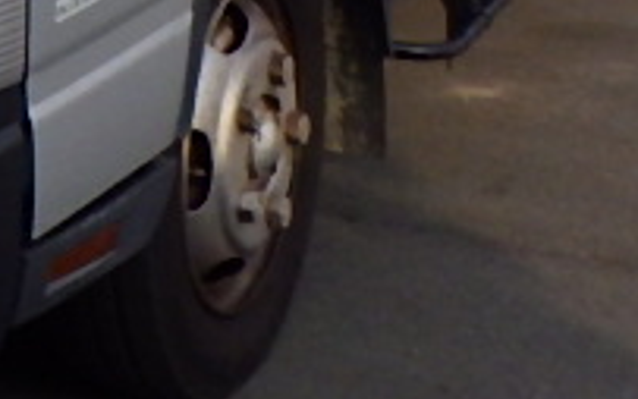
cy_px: -732
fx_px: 2609
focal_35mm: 150
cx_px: -211
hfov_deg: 13.4
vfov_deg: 7.8
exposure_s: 1/1000
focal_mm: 5
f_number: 4.2
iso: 250
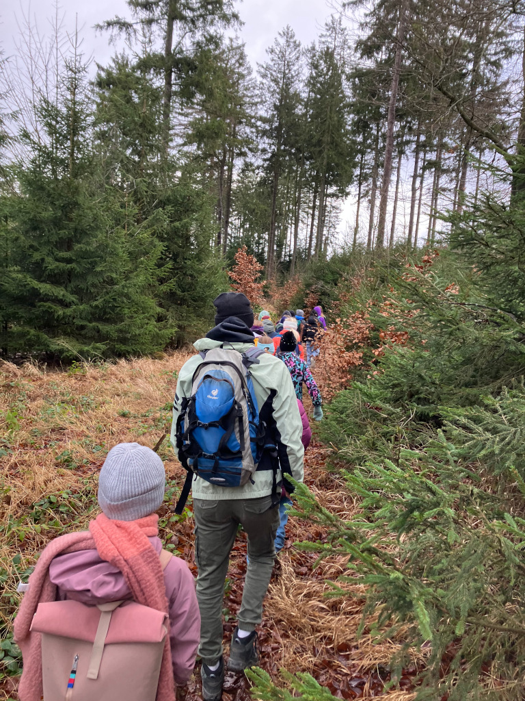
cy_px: 350
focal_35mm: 28
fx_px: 566
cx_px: 262
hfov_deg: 49.7
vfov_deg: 63.4
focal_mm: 3.99
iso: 40
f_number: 1.8
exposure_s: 1/138
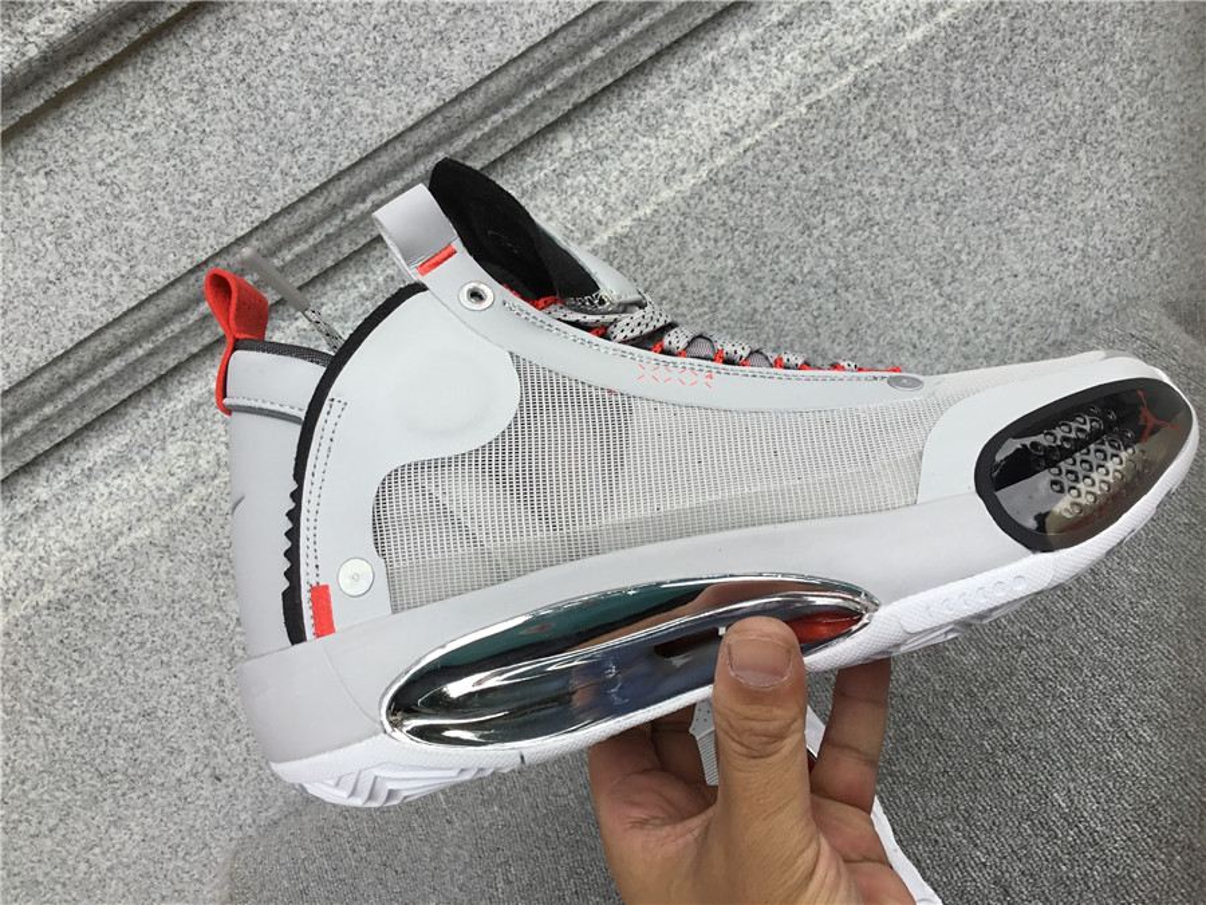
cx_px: 603
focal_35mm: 31
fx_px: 1080
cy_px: 452
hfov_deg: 58.4
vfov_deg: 45.4
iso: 25
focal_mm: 3.3
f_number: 2.4
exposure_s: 1/248
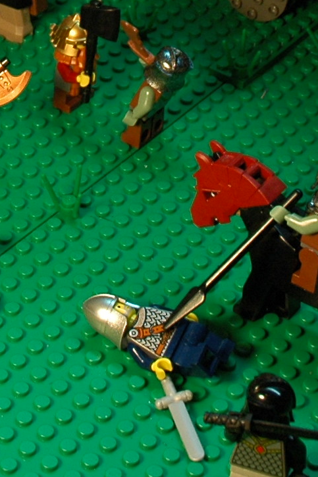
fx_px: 1485
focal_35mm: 112
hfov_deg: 12.1
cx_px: 32
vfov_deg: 17.4
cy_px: -99
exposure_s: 1/60
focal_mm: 18
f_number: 7.1
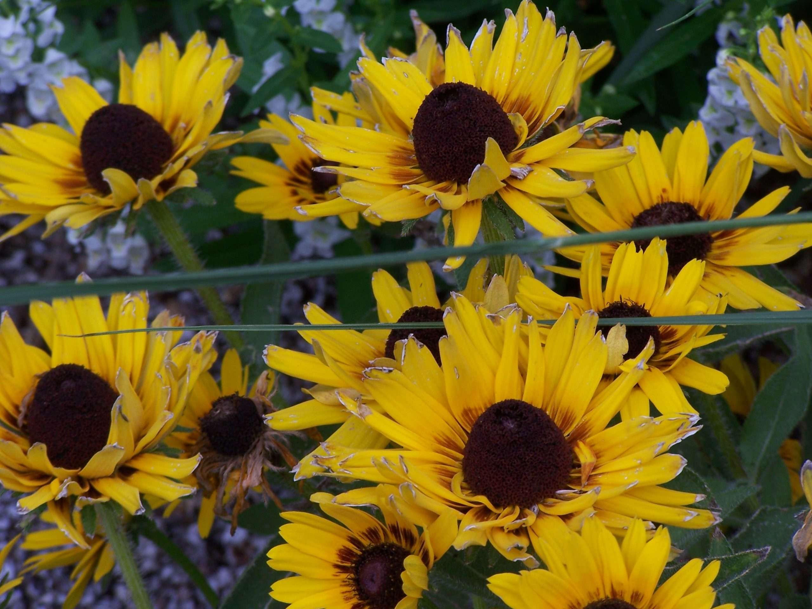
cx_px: 406
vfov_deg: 6.8
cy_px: 304
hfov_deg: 9.1
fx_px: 5114
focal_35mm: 218
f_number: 4.5
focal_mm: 36.2
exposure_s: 1/640
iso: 80
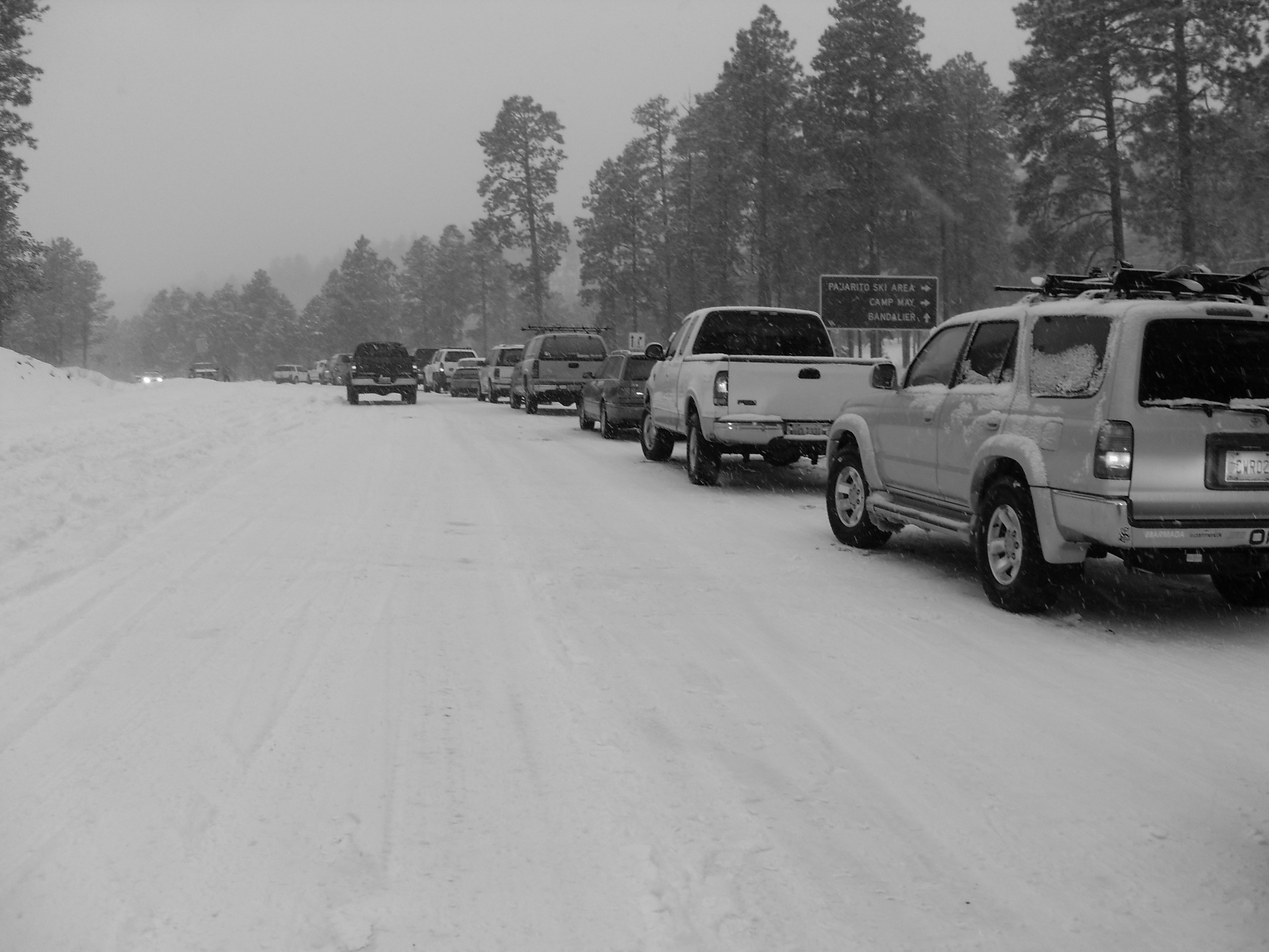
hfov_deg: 52.6
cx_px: 634
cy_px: 476
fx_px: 1283
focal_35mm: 35
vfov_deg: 40.7
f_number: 2.8
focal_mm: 6.3
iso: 80
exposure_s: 1/125
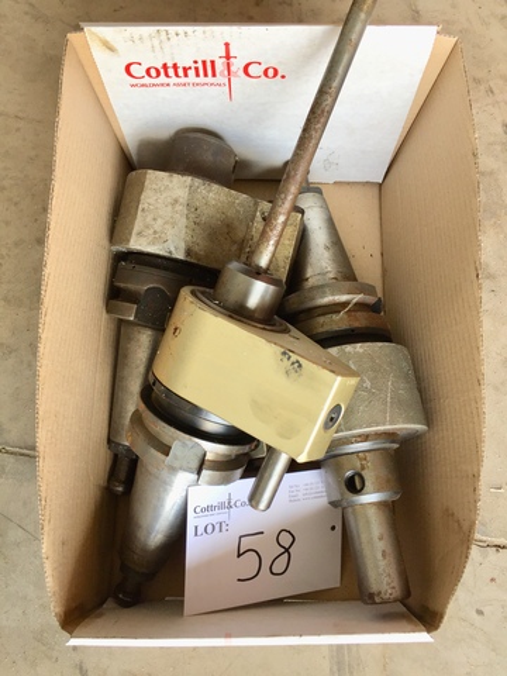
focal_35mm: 29
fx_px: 566
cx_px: 254
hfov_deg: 48.2
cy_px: 338
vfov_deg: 61.7
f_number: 2.2
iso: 50
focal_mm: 4.15
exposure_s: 1/100
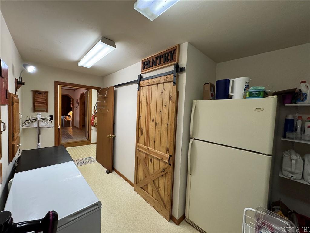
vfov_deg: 85.7
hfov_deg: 102.1
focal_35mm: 14
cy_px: 116
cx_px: 155
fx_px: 125
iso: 200
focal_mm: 2.22
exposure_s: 1/60
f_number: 2.2
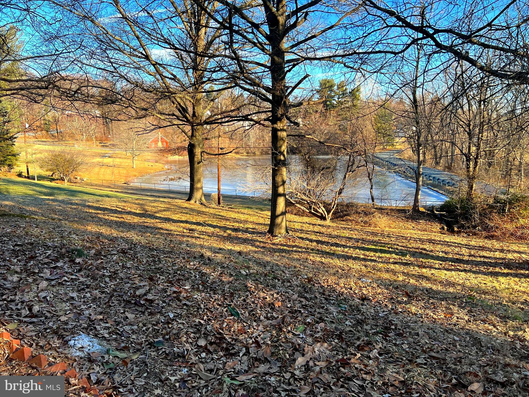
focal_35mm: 26
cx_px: 264
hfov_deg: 67.3
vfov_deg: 53.1
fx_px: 397
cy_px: 198
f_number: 1.5
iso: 50
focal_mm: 5.7
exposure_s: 1/924
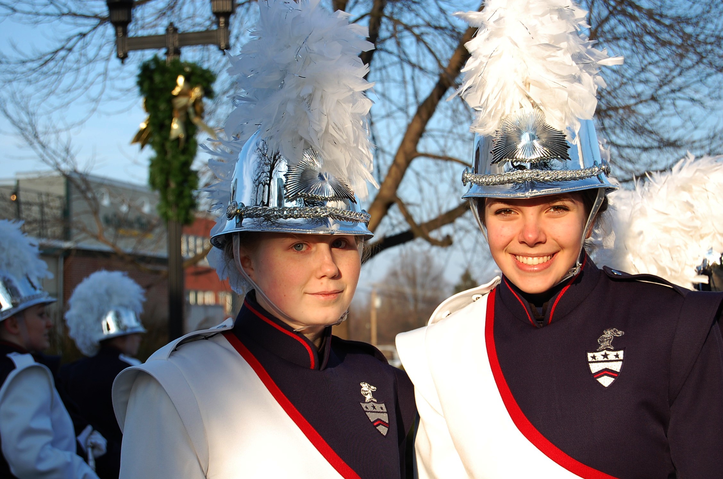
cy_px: 240
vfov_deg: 17.4
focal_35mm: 78
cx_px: 362
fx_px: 1564
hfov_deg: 26.0
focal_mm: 52
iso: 200
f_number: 8
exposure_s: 1/250
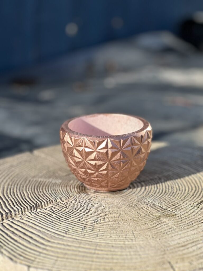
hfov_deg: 19.1
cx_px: 102
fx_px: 602
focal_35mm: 77
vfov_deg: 25.3
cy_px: 136
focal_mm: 9
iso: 32
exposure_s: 1/350
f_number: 2.8
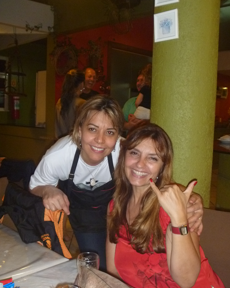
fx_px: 323
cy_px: 150
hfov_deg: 39.2
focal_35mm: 38
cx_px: 115
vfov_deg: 47.9
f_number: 3.5
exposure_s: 1/30
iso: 400
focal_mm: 6.3
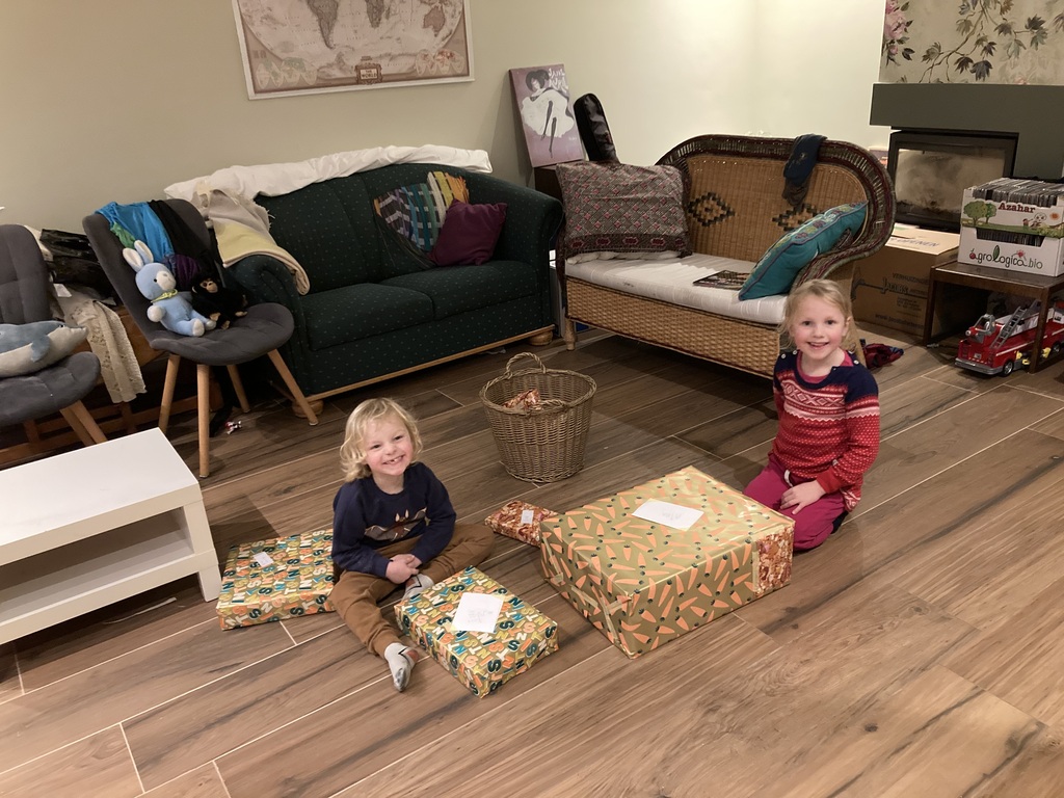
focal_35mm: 28
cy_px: 399
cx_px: 532
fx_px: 861
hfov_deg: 63.4
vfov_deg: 49.7
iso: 640
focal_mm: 3.99
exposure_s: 1/20
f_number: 1.8
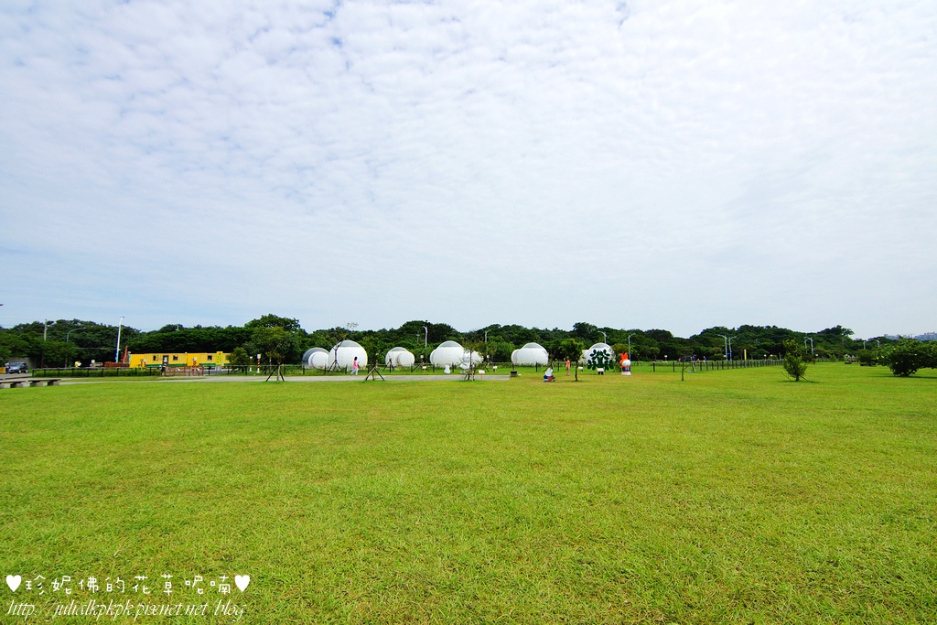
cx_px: 468
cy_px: 312
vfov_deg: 72.1
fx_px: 429
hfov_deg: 95.0
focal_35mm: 16
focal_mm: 11
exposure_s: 1/1000
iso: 100
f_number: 5.6
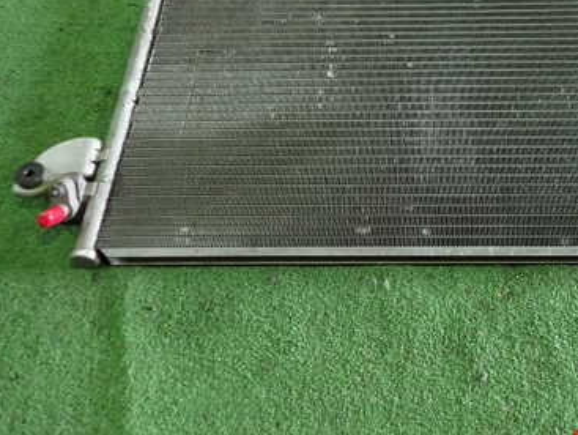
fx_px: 819
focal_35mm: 49
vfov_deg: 29.3
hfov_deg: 37.6
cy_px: 110
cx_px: 457
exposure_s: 1/30
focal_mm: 5.4
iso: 500
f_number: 2.3
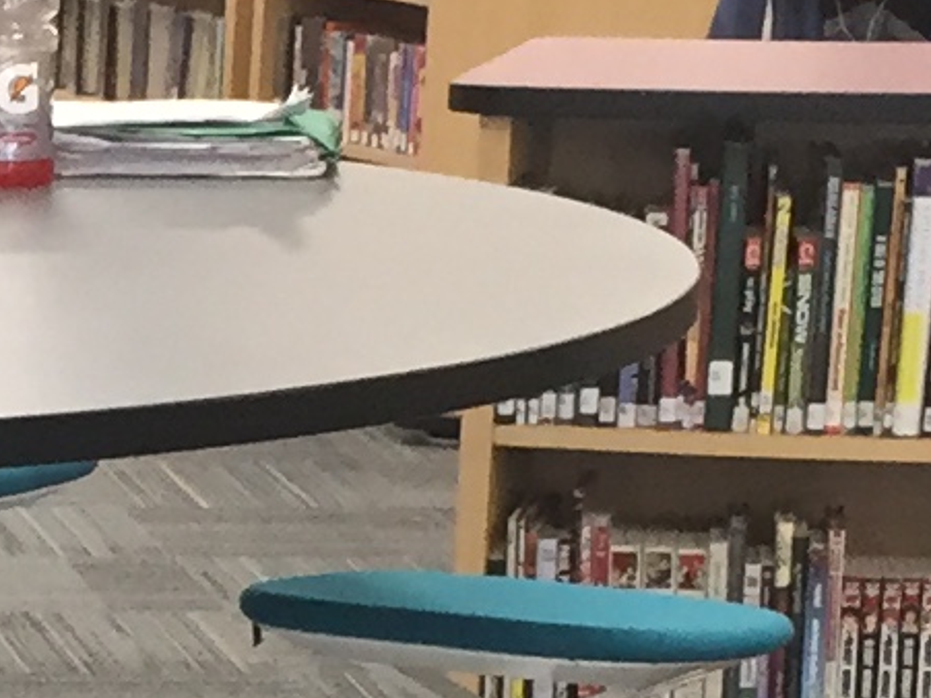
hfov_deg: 8.9
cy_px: 985
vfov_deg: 7.0
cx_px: -881
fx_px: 5646
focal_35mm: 210
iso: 80
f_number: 2.2
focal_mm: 4.15
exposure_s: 1/30
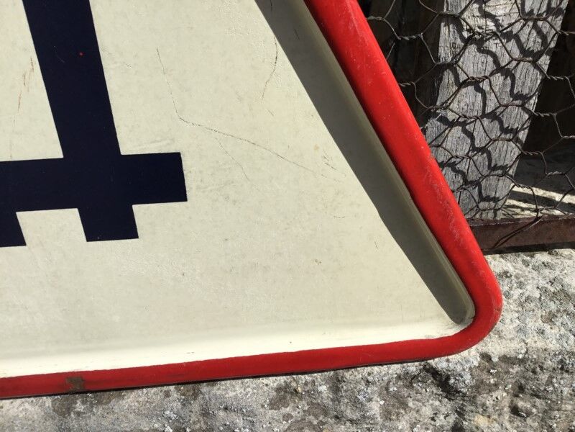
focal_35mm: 31
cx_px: 288
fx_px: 515
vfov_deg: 45.4
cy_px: 216
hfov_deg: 58.4
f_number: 2.4
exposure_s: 1/1942
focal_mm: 3.3
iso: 25
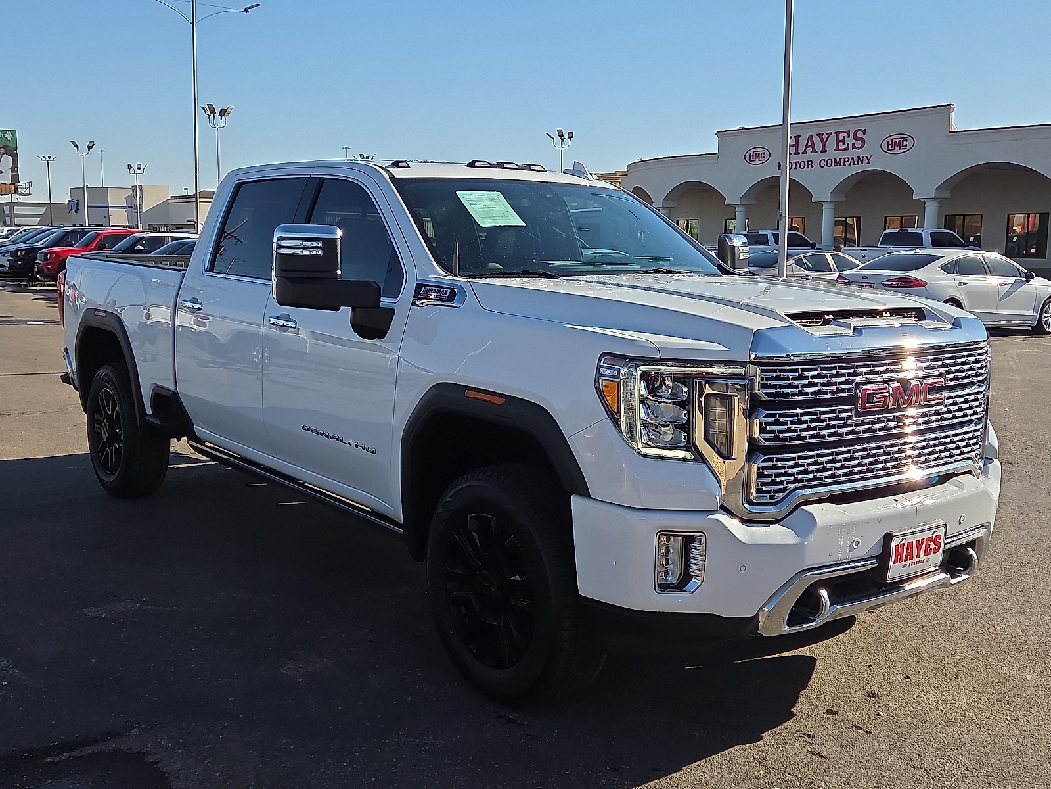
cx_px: 526
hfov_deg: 50.1
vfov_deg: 38.7
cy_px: 394
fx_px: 1123
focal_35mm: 37
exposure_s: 1/1429
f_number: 1.8
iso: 25
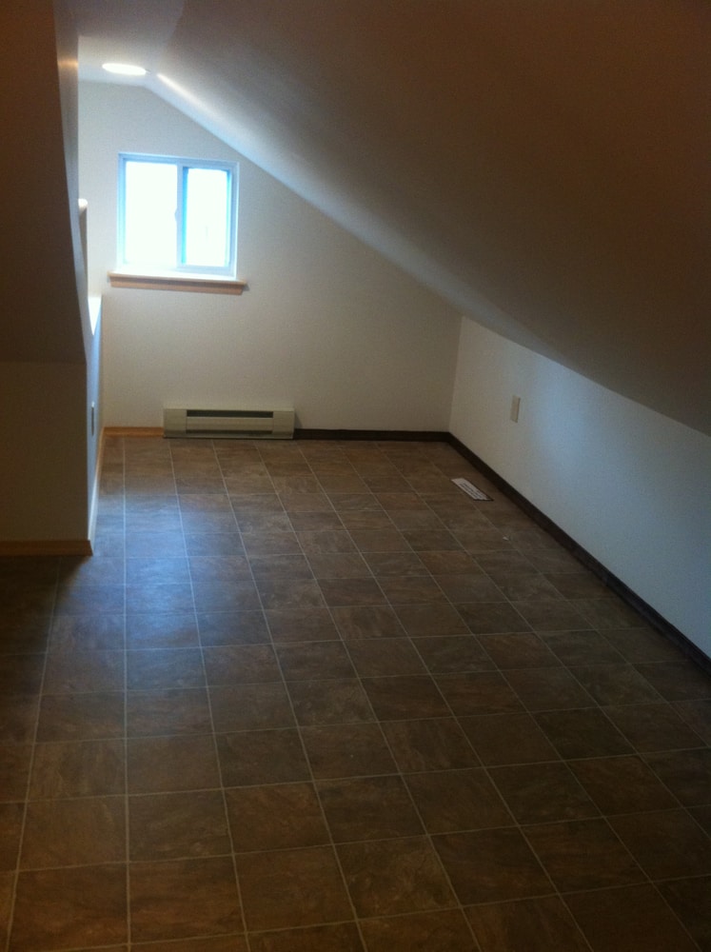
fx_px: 961
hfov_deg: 40.6
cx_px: 356
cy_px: 476
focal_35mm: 35
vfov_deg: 52.7
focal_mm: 3.85
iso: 160
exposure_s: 1/15
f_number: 2.8
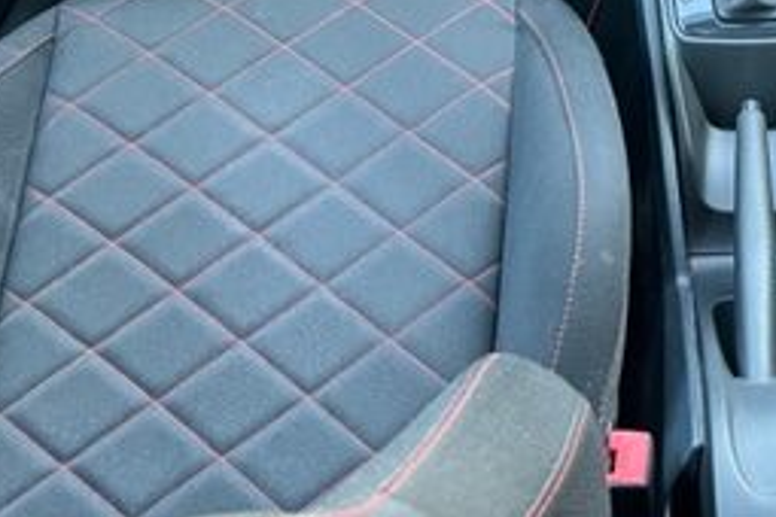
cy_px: -161
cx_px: 709
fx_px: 1466
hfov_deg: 28.4
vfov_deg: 18.6
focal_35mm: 68
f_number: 1.5
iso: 250
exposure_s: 1/60
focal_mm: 5.7
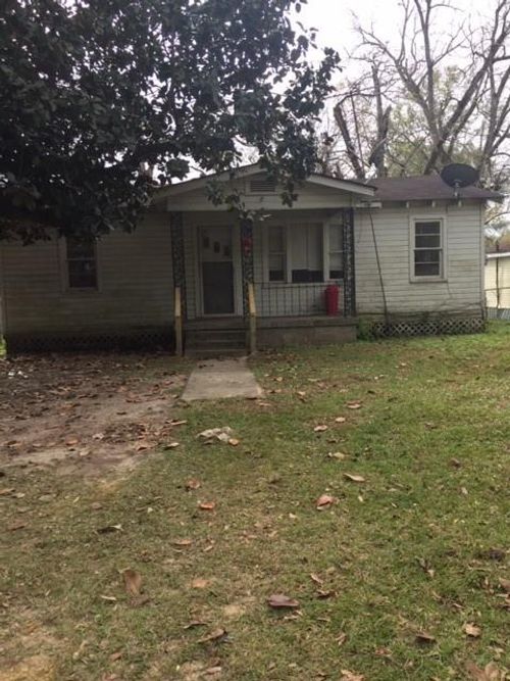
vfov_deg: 61.7
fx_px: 570
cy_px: 340
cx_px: 255
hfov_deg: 48.2
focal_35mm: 29
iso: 32
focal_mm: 4.15
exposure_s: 1/460
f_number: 2.2
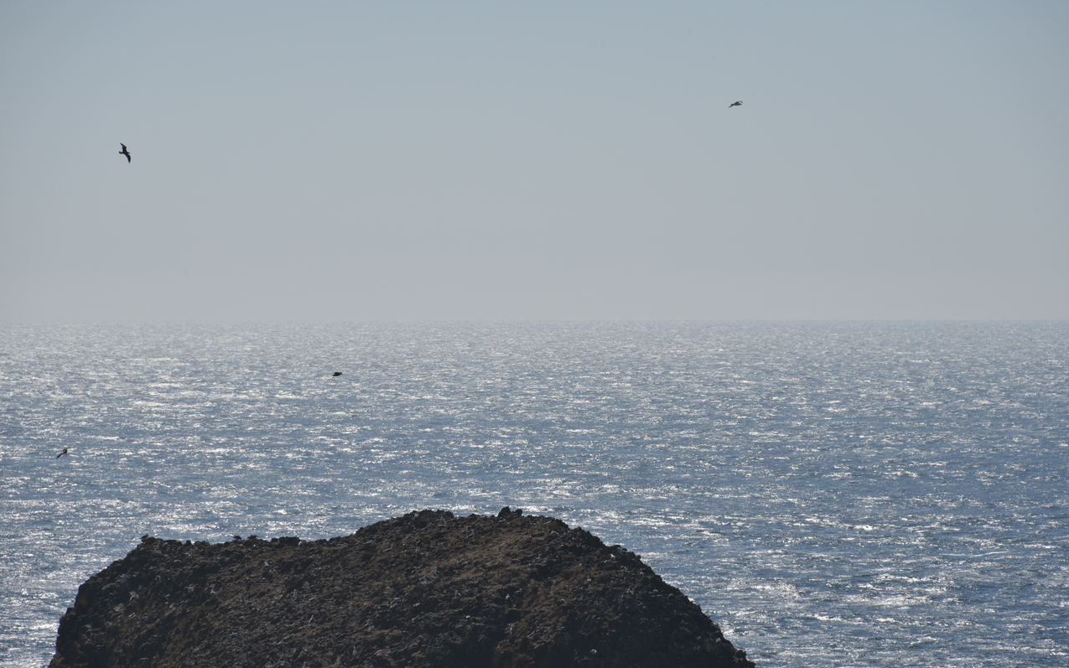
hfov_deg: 6.8
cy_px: 353
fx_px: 8944
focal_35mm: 307
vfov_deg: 4.3
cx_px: 536
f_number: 13
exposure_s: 1/640
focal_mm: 300
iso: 100
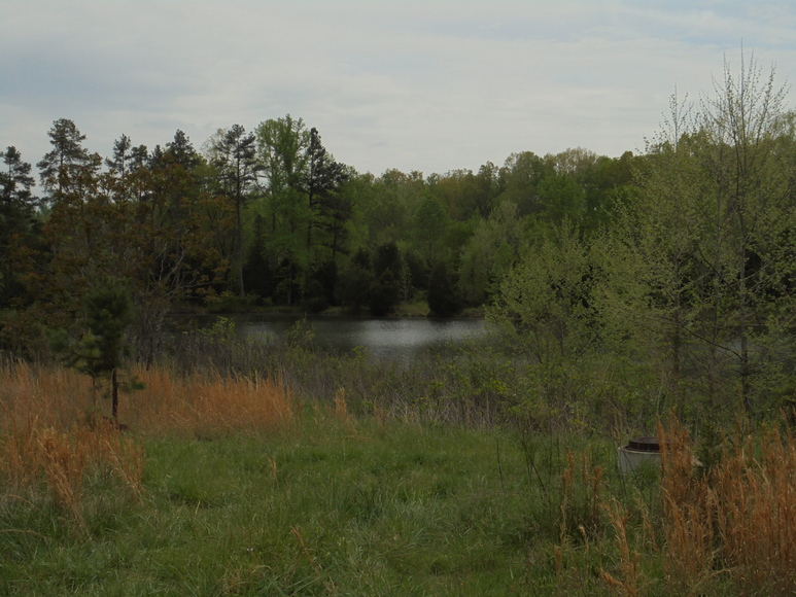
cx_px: 398
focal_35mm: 49
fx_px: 1127
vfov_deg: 29.7
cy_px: 298
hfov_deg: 38.9
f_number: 4.8
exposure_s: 1/1000
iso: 100
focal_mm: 8.9
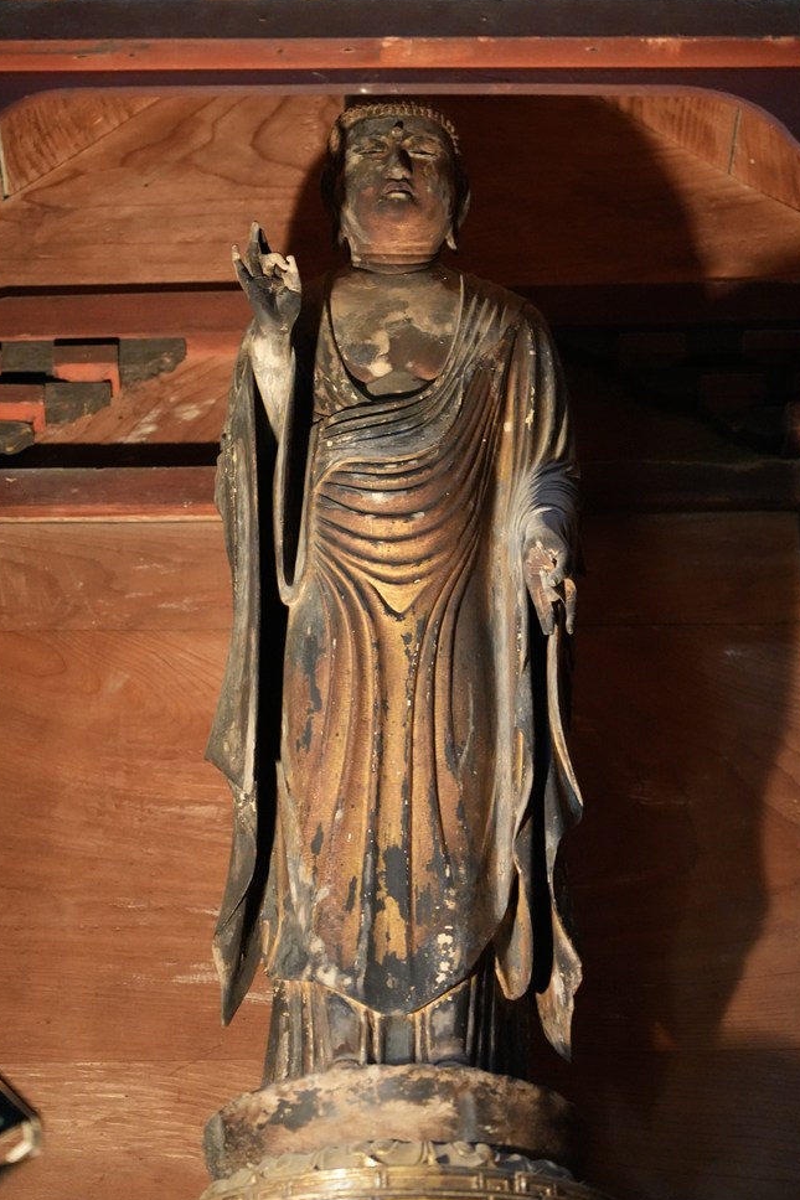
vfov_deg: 18.6
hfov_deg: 12.4
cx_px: 406
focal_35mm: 110
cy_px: 609
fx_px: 3668
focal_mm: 104
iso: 12800
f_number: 4
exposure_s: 1/100
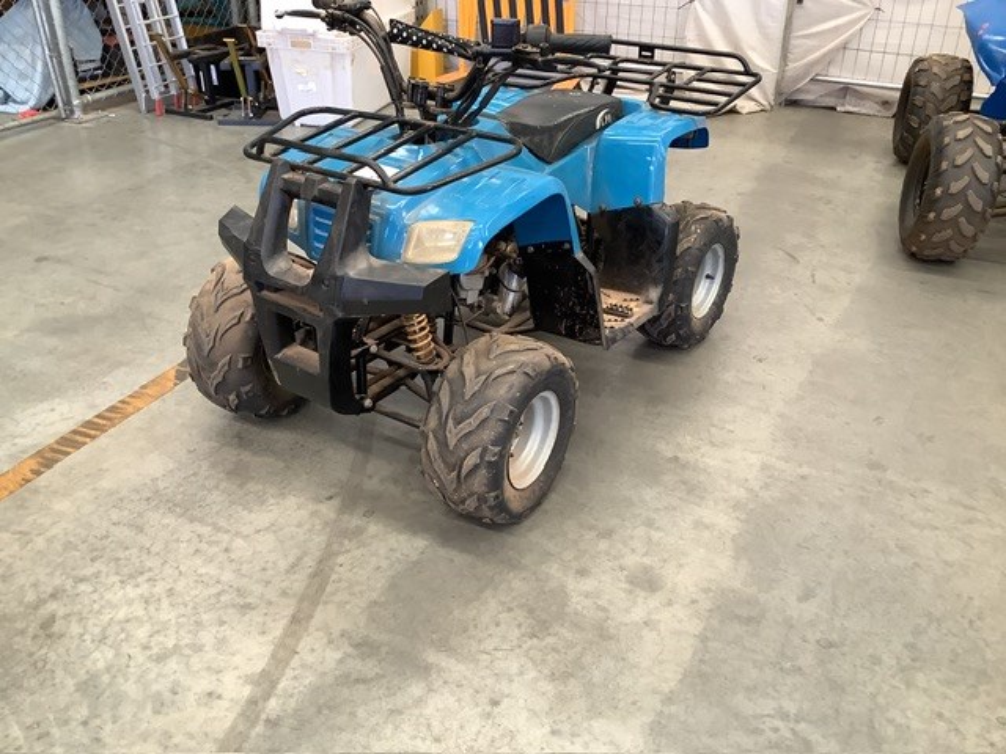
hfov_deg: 58.4
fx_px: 901
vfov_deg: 45.4
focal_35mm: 31
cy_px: 377
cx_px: 503
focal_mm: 3.3
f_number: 2.4
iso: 125
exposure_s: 1/50
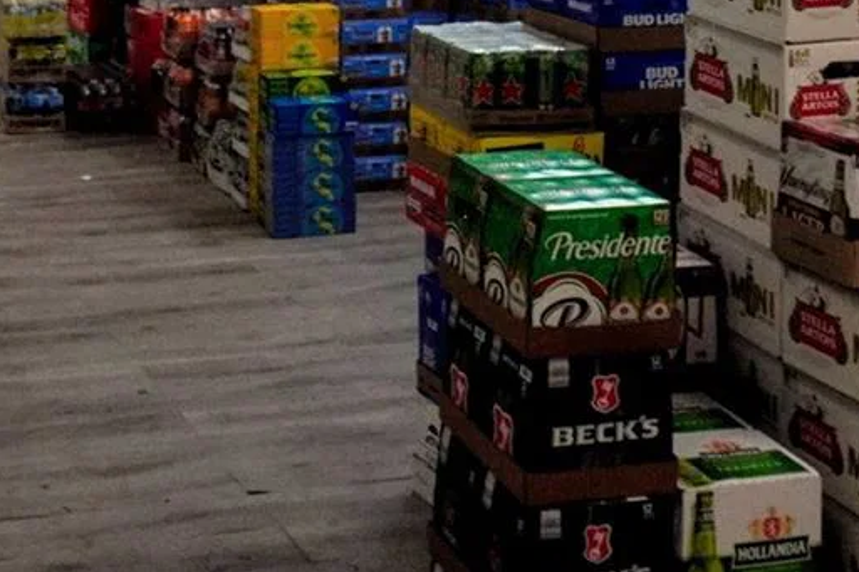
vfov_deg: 16.8
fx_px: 1789
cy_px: -237
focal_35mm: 75
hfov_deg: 26.4
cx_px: 158
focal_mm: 16
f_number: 9
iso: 1250
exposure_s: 1/200
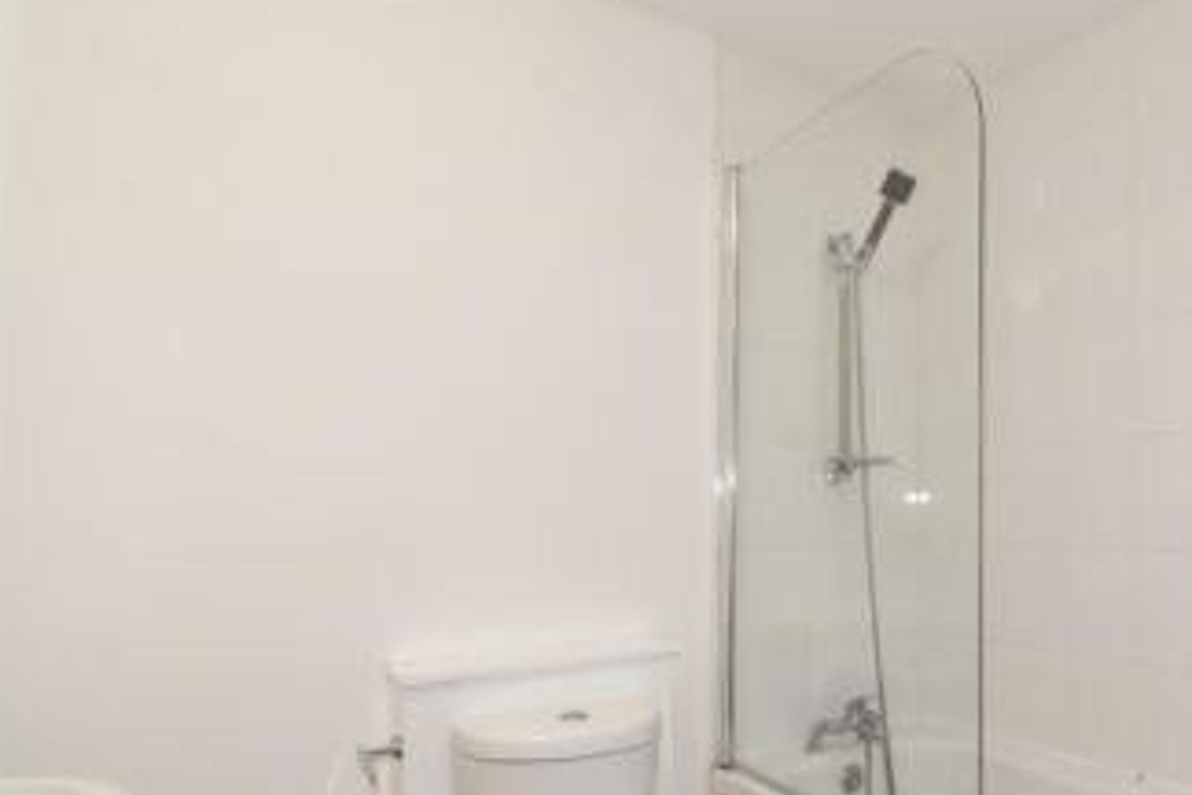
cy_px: 499
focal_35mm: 22
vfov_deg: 56.5
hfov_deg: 75.4
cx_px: 820
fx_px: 728
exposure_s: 1/3
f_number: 9
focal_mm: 10
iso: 100
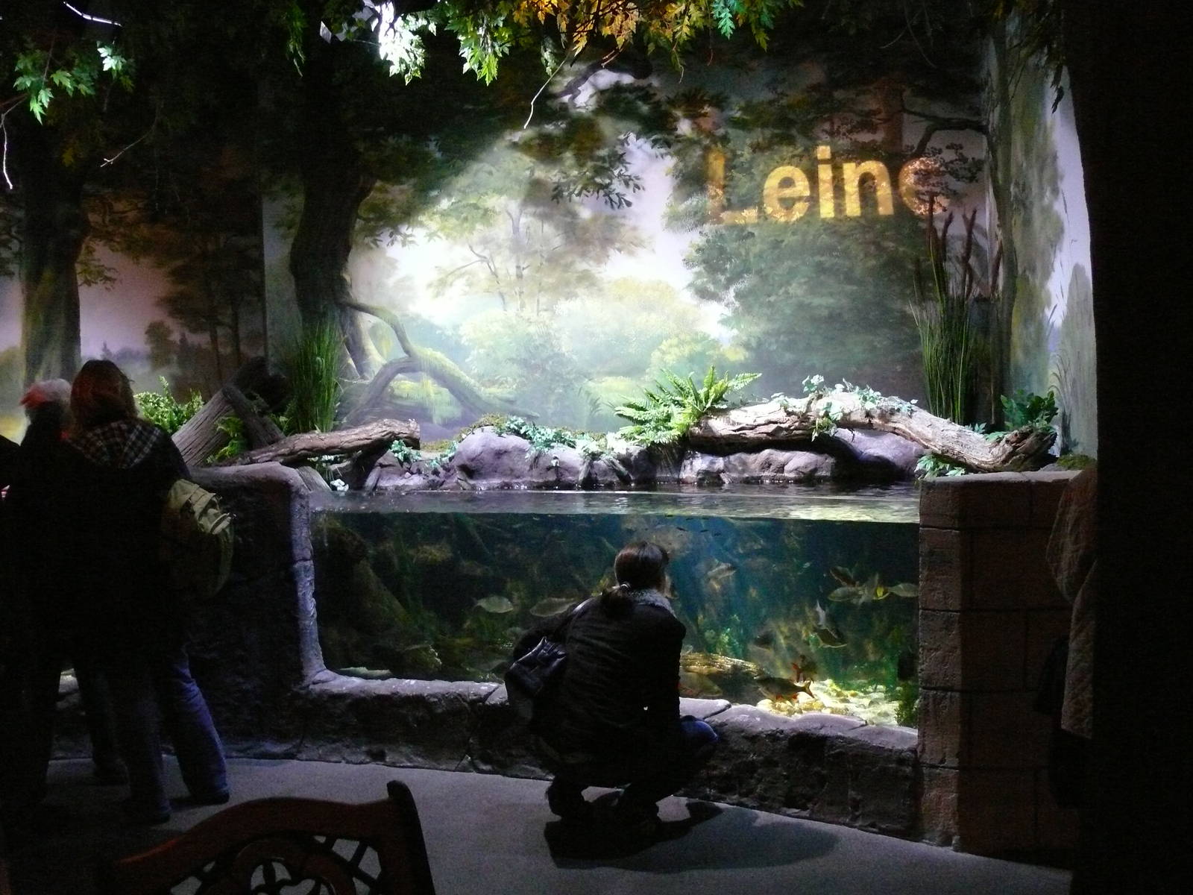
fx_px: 1206
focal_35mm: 35
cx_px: 596
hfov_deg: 52.6
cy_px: 448
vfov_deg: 40.7
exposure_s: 1/25
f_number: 2.8
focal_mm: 7.4
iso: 800
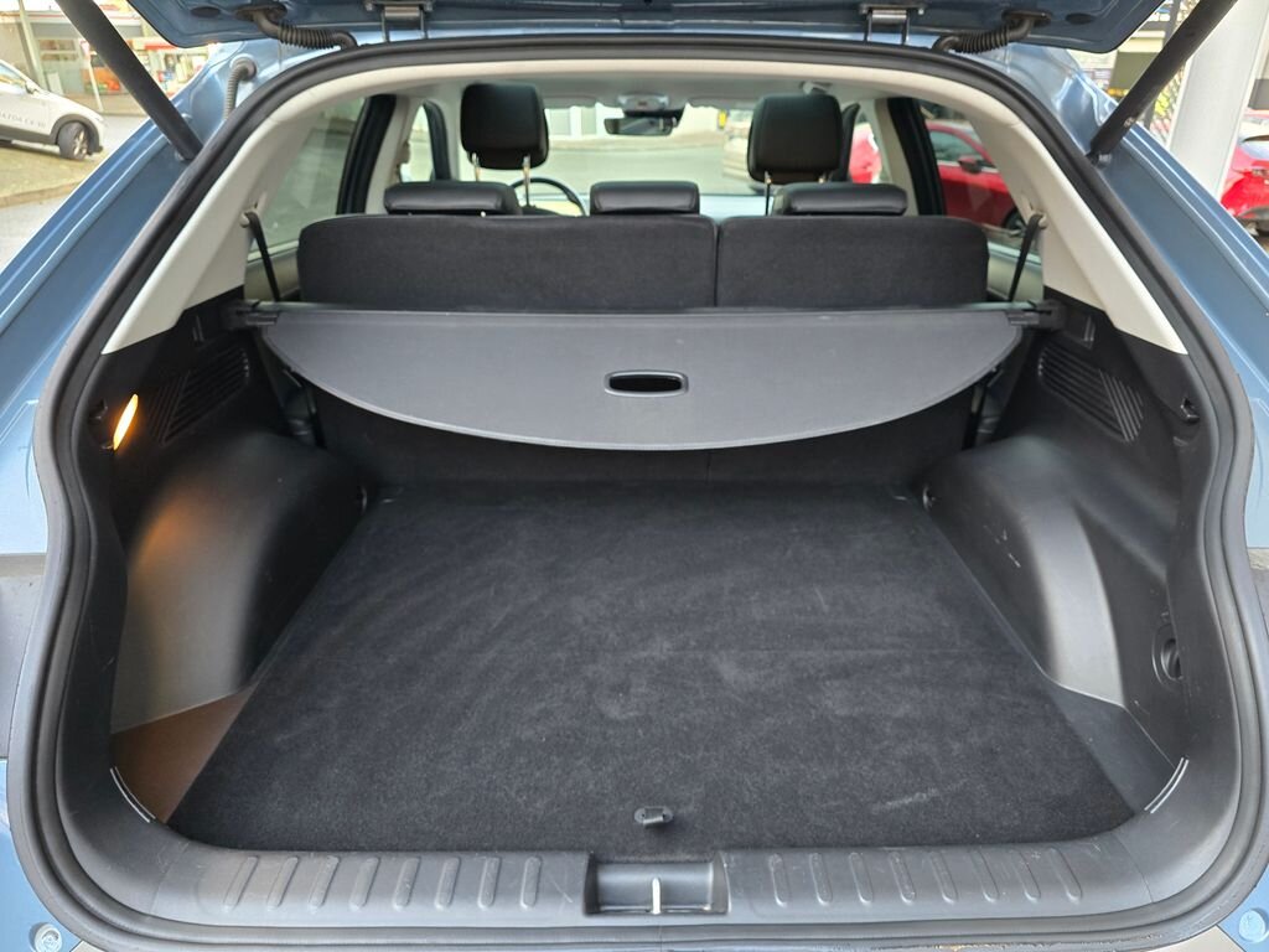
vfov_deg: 58.9
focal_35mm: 23
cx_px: 634
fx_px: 843
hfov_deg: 73.9
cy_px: 476
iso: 500
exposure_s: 1/100
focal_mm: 6.3
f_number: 1.7
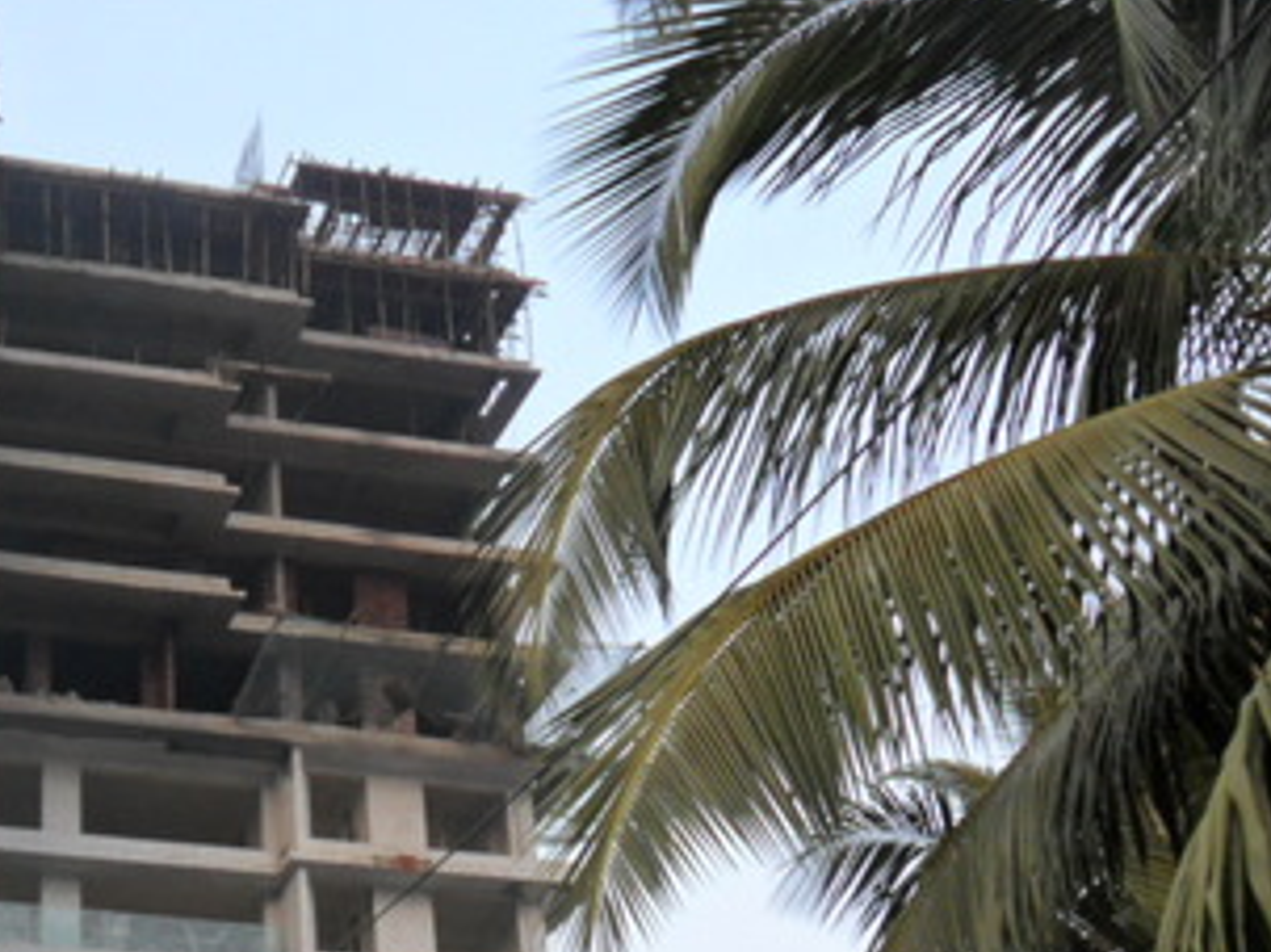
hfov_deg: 31.6
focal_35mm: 57
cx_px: 38
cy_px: 877
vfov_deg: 24.8
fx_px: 2092
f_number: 3.5
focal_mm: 4.9
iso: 100
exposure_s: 1/90
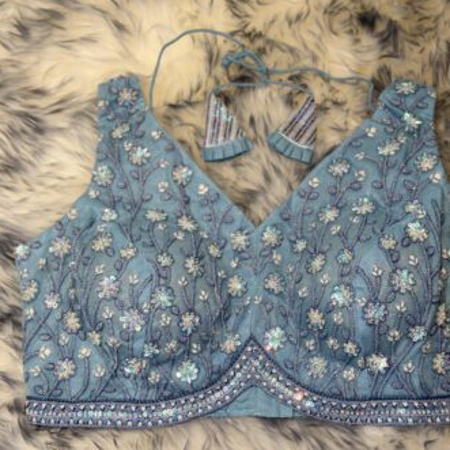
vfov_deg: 30.0
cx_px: 252
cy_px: 224
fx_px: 838
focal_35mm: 57
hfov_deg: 30.0
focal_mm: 6.86
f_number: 1.78
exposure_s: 1/120
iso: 160
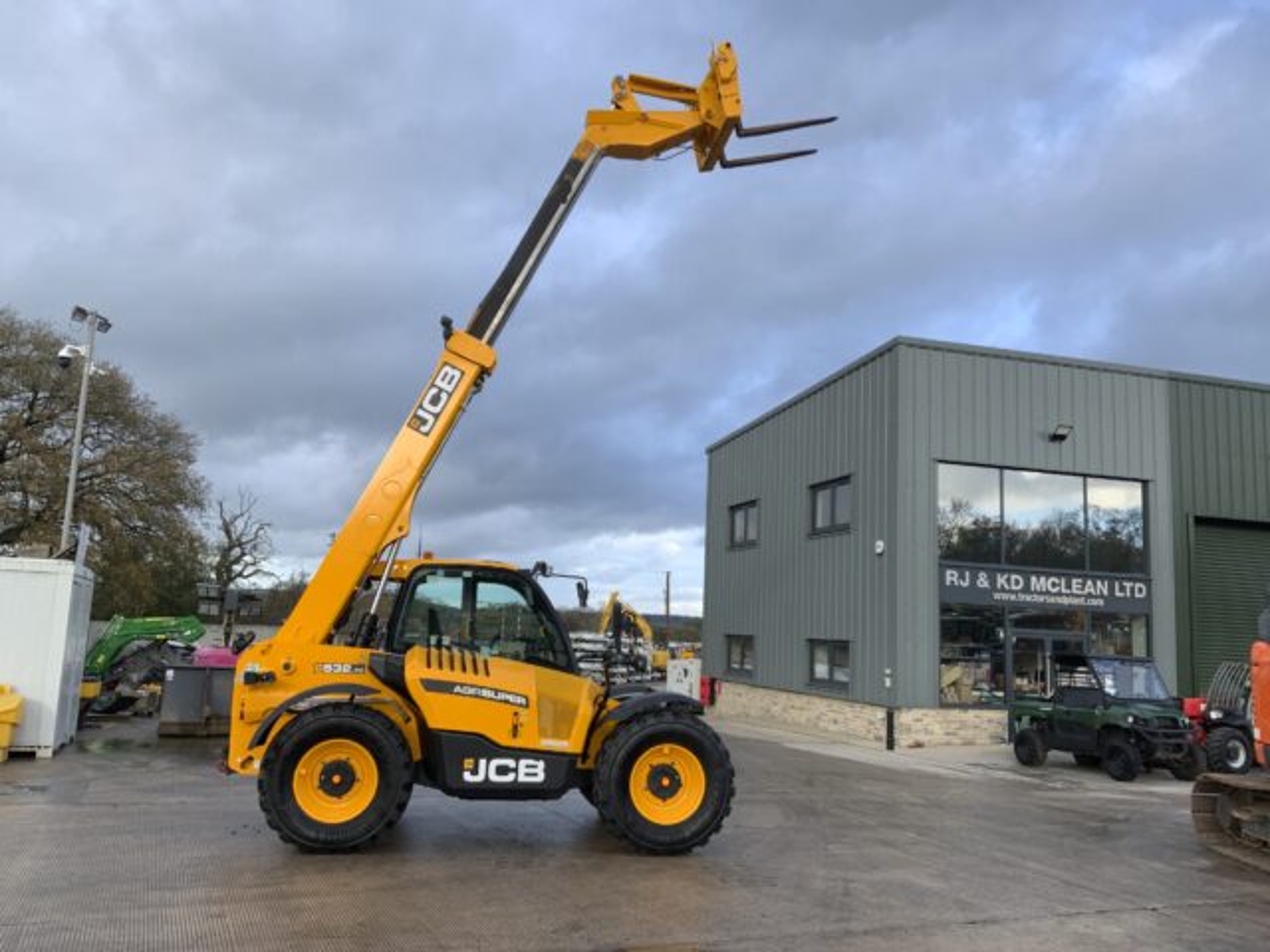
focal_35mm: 29
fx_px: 1064
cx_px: 635
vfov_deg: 48.2
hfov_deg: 61.7
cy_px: 476
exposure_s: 1/229
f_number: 1.8
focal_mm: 3
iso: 16
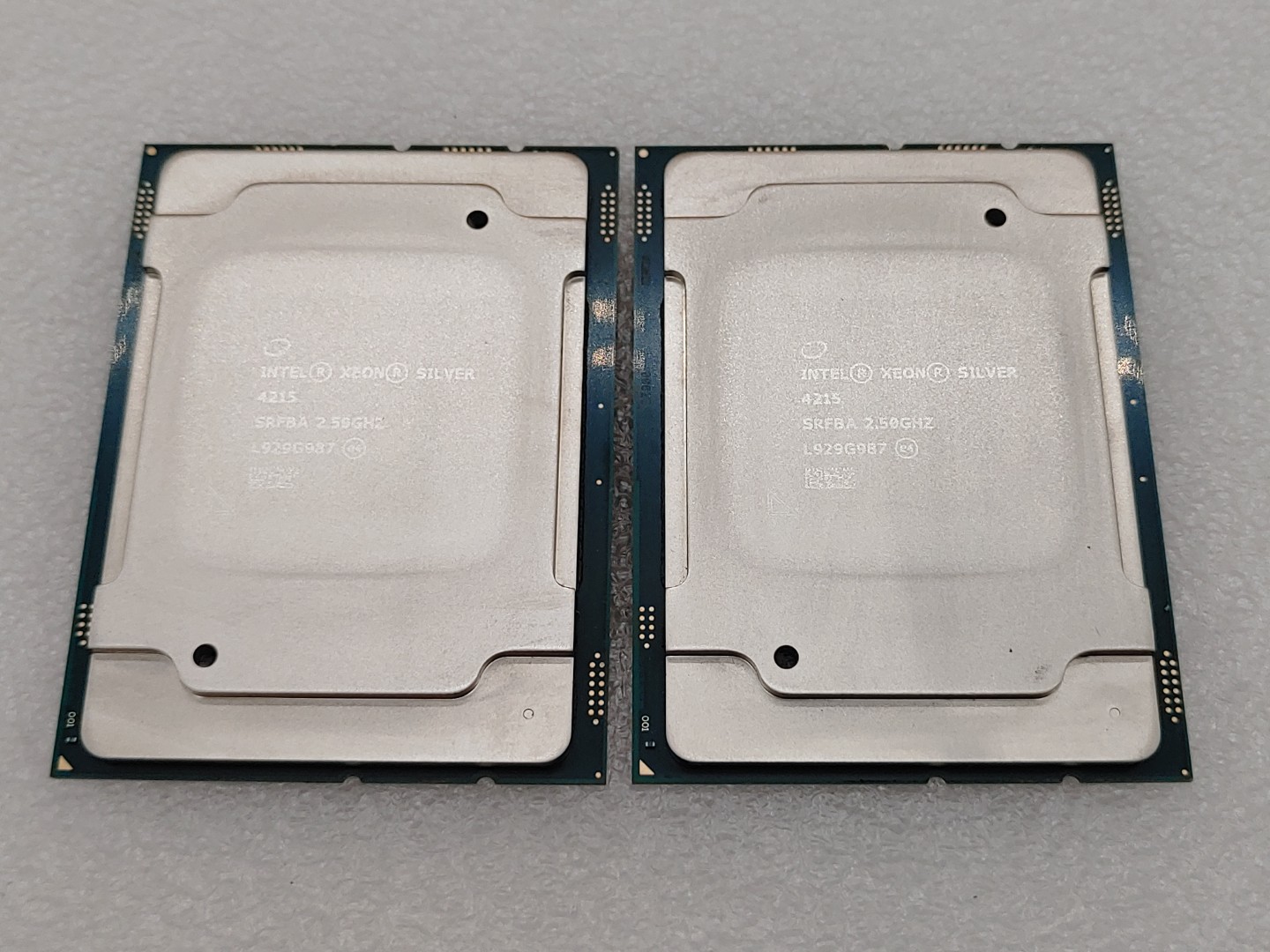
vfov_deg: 32.9
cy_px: 476
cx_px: 635
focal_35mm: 44
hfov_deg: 42.9
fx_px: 1614
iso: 50
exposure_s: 1/223
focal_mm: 4.36
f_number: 1.8
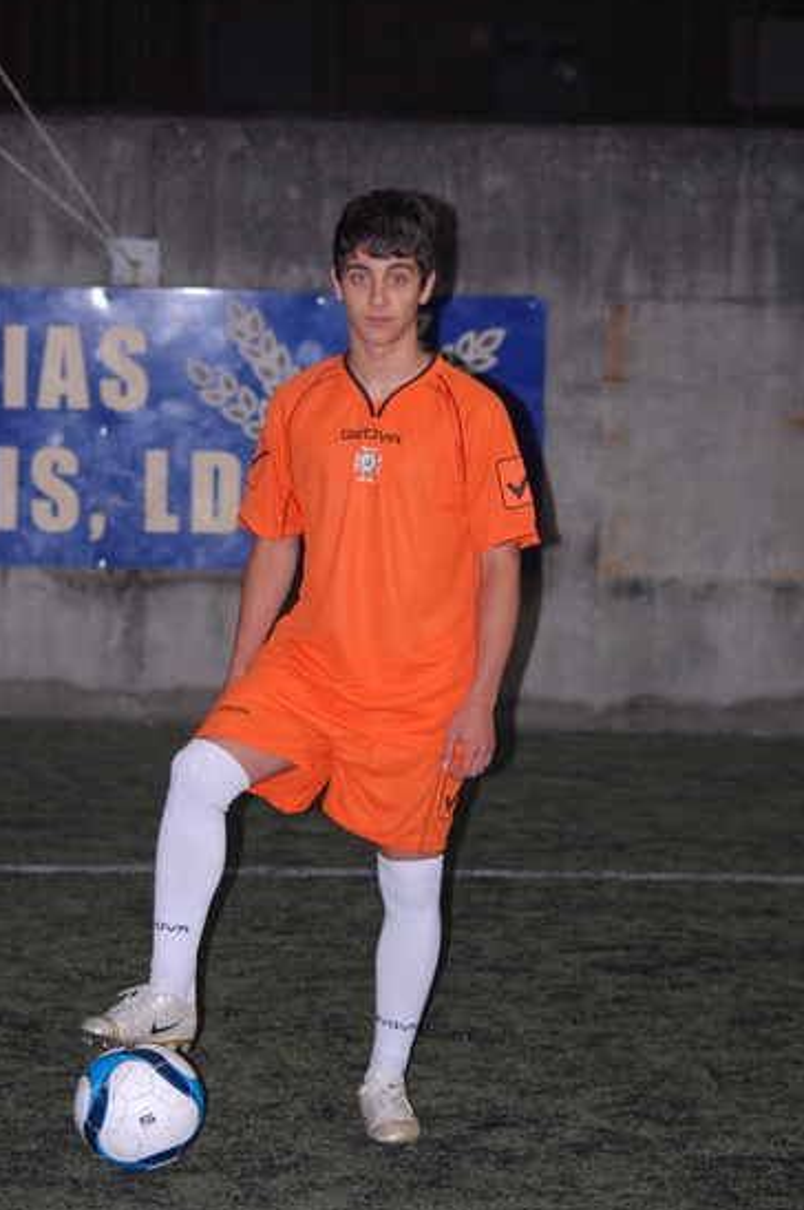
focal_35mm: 115
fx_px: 3862
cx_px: 399
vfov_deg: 17.8
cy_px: 649
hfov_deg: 11.9
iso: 800
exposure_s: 1/60
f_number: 4
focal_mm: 70
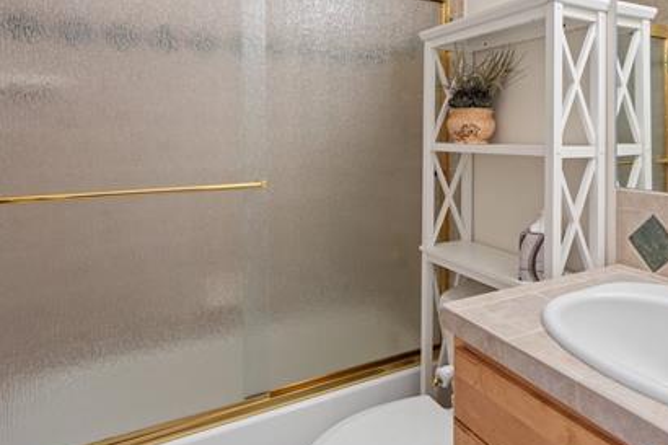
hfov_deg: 70.0
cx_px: 430
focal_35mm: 25
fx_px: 464
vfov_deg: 50.0
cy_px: 137
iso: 250
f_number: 10
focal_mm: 16
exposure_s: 1
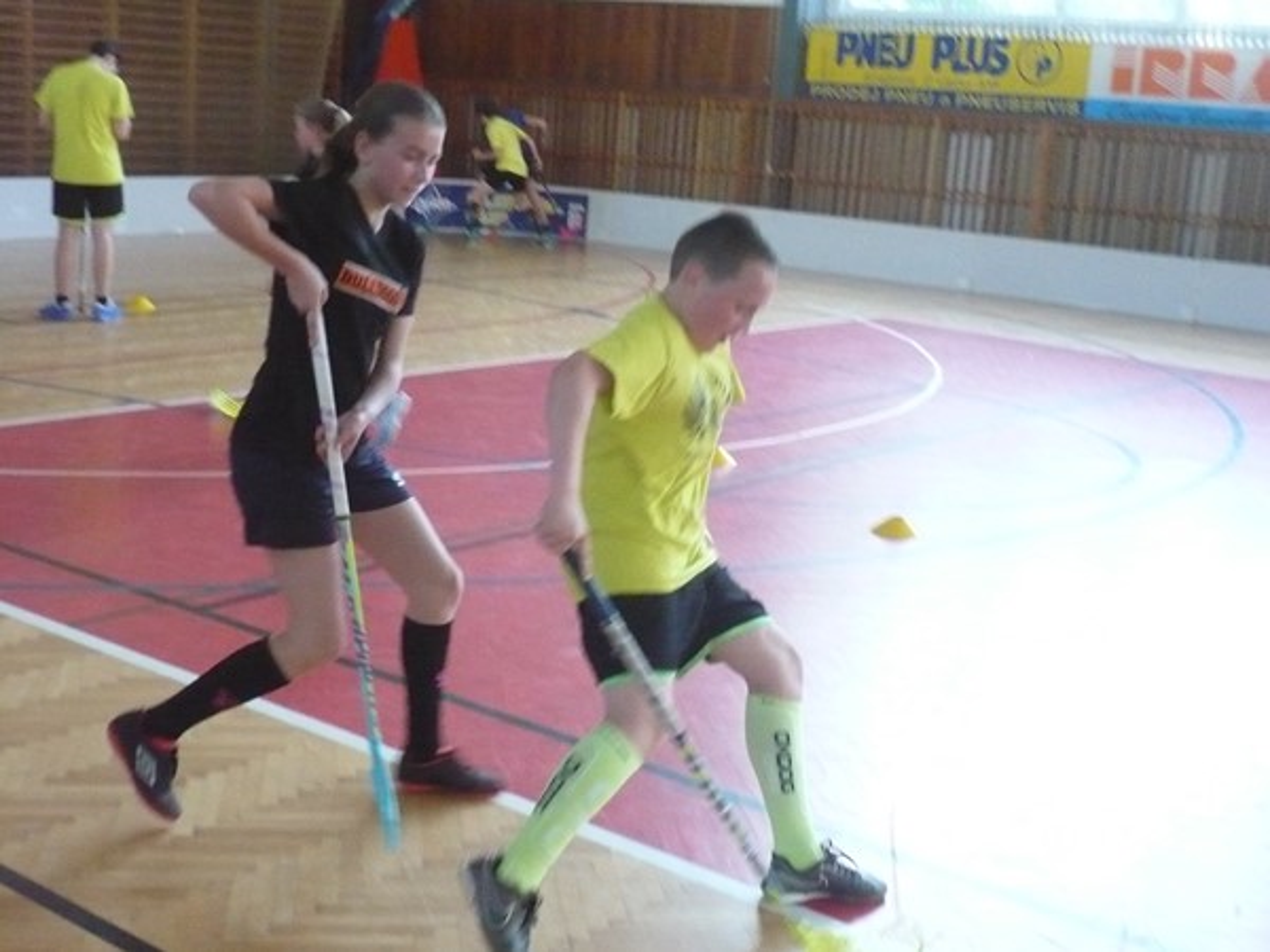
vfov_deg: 29.1
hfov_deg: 38.2
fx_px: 1834
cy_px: 476
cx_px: 635
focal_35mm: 50
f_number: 3.4
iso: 800
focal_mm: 8.3
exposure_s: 1/125
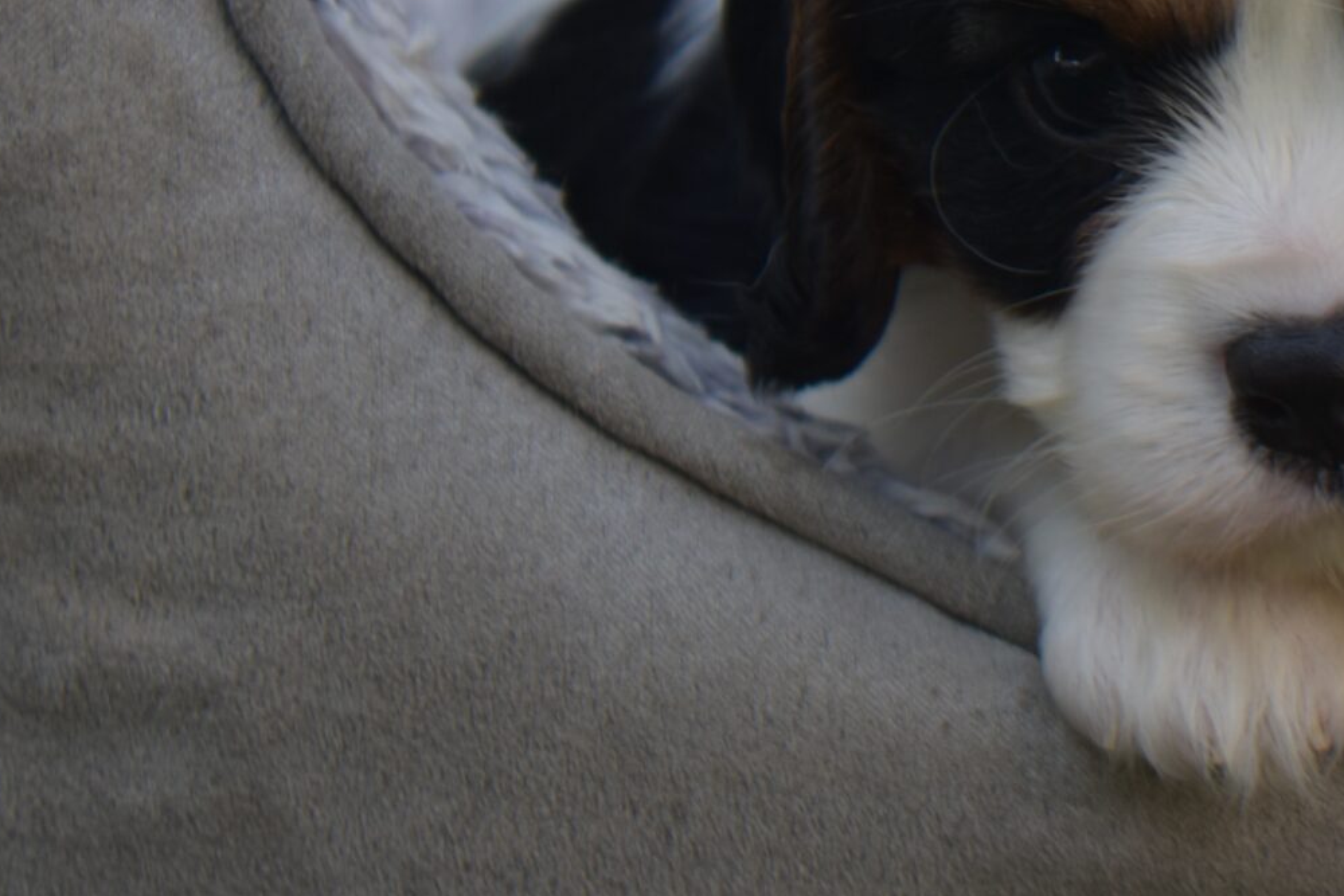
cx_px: 1335
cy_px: 6
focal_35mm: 211
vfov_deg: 6.5
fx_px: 7888
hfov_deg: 9.7
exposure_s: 1/160
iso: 200
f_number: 5.6
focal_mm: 55
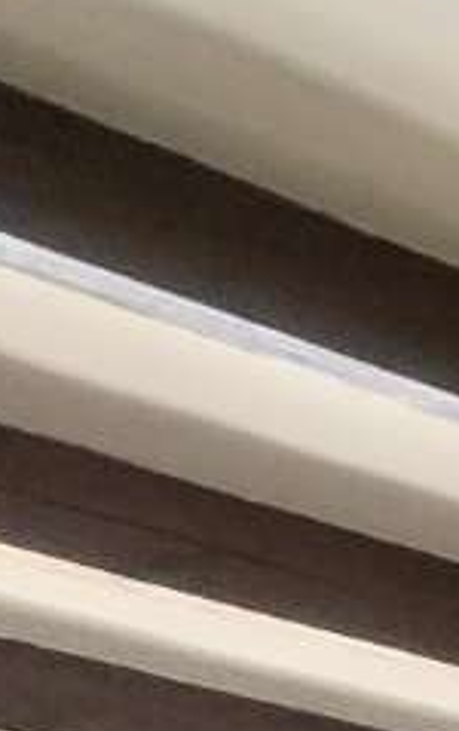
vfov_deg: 15.4
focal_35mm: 93
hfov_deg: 8.8
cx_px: 1689
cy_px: 1635
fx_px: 1856
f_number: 2.2
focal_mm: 2.22
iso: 250
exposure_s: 1/50
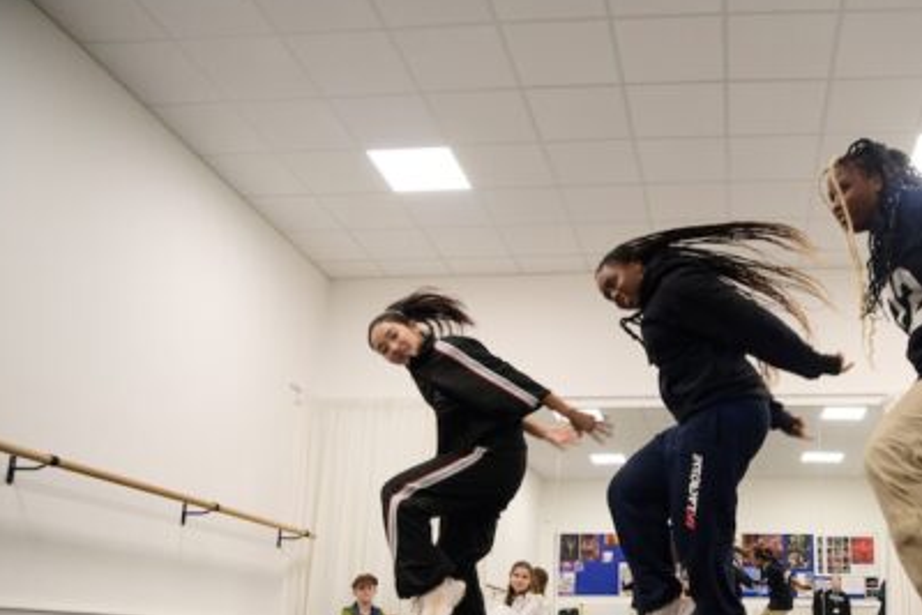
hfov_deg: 51.3
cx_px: 671
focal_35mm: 36
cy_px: 431
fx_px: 922
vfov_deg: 36.4
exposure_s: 1/250
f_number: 3.2
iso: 4000
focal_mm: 24
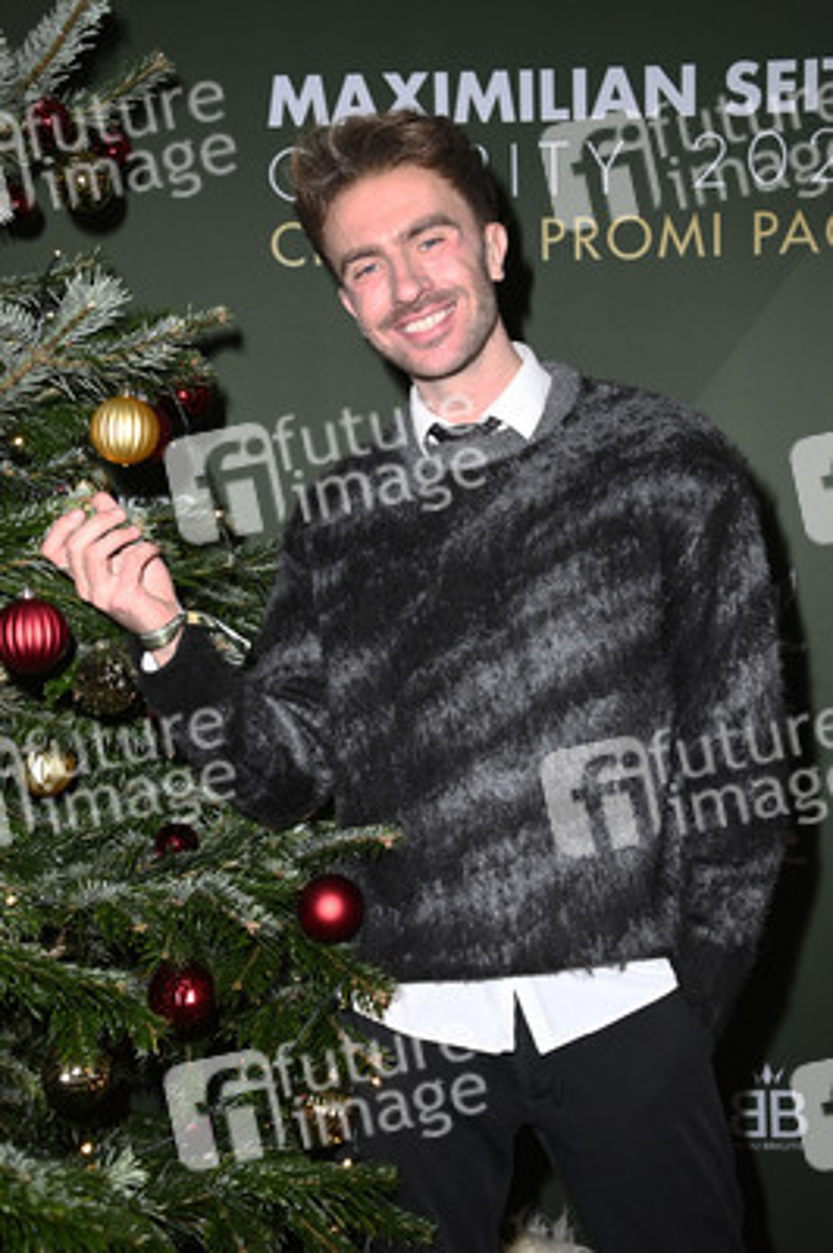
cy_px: 626
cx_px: 416
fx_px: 1530
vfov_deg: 44.5
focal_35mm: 44
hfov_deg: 30.5
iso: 1600
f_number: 5.6
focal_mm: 44
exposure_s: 1/250
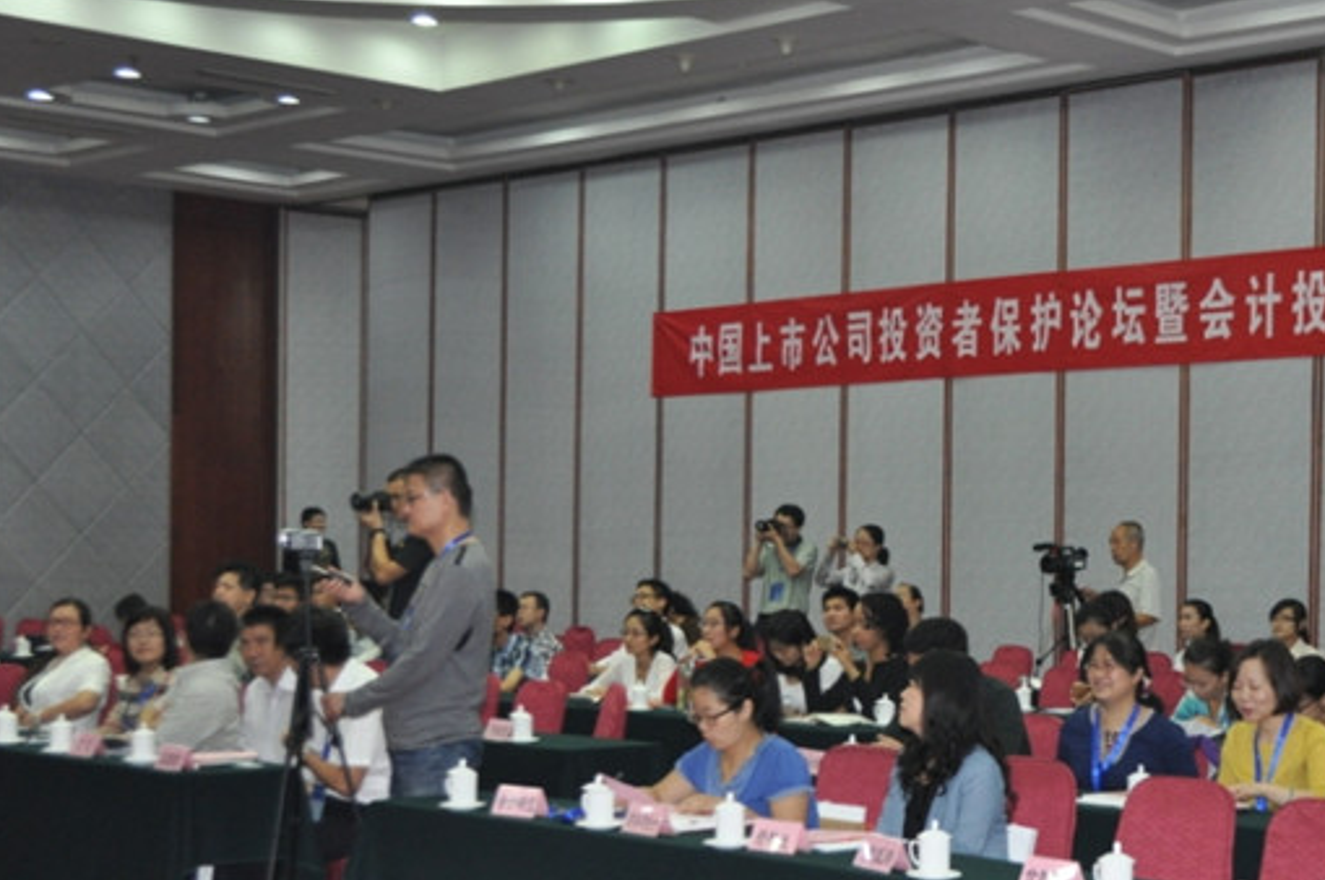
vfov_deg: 20.5
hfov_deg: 30.1
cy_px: 613
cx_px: 987
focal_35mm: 66
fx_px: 2426
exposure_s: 1/60
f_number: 4.5
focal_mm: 28
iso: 800
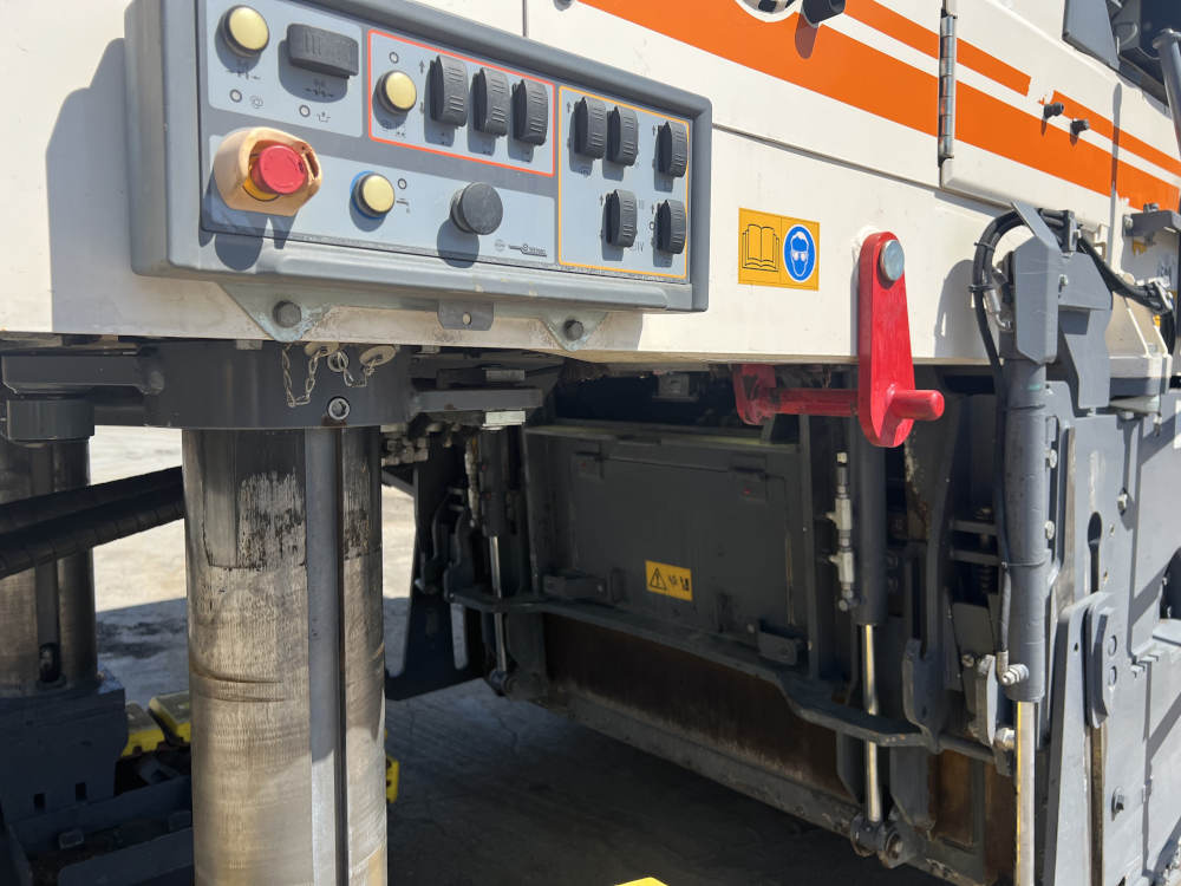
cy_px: 443
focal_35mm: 26
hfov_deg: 67.3
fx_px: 887
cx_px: 590
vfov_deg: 53.1
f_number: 1.5
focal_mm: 5.7
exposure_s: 1/2915
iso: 50
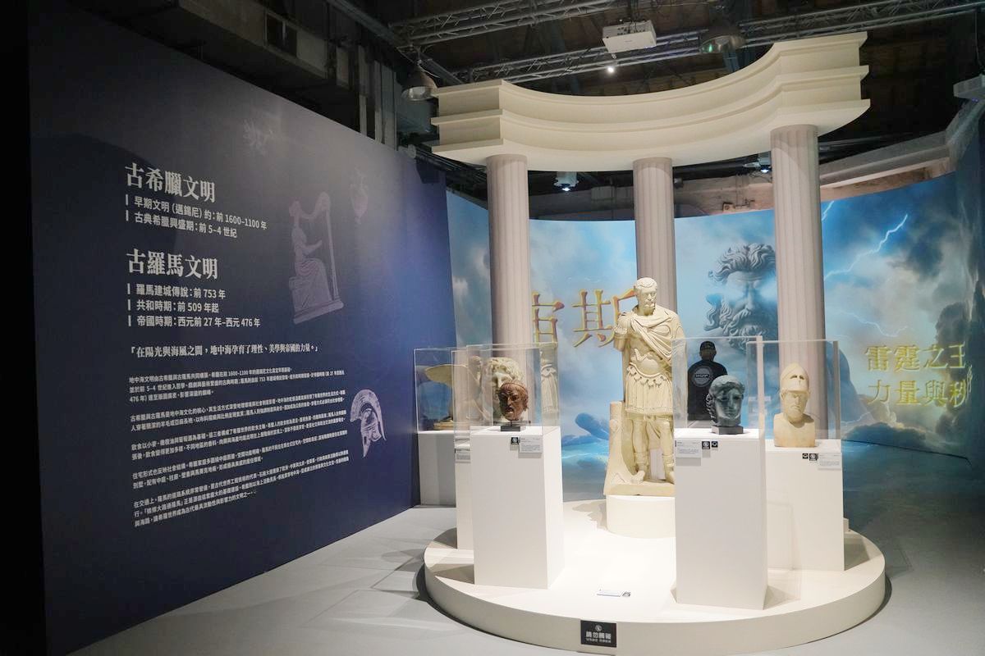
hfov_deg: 65.5
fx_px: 766
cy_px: 328
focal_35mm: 28
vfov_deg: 46.4
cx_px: 492
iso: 6400
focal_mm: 28
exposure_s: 1/160
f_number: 2.8
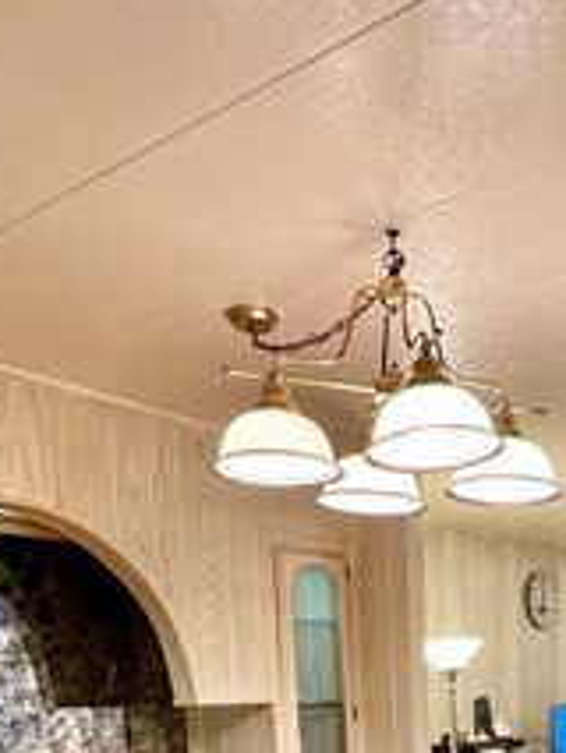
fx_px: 849
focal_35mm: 39
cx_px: 513
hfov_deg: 34.7
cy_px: 813
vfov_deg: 39.7
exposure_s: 1/60
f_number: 1.8
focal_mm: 1.57
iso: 125
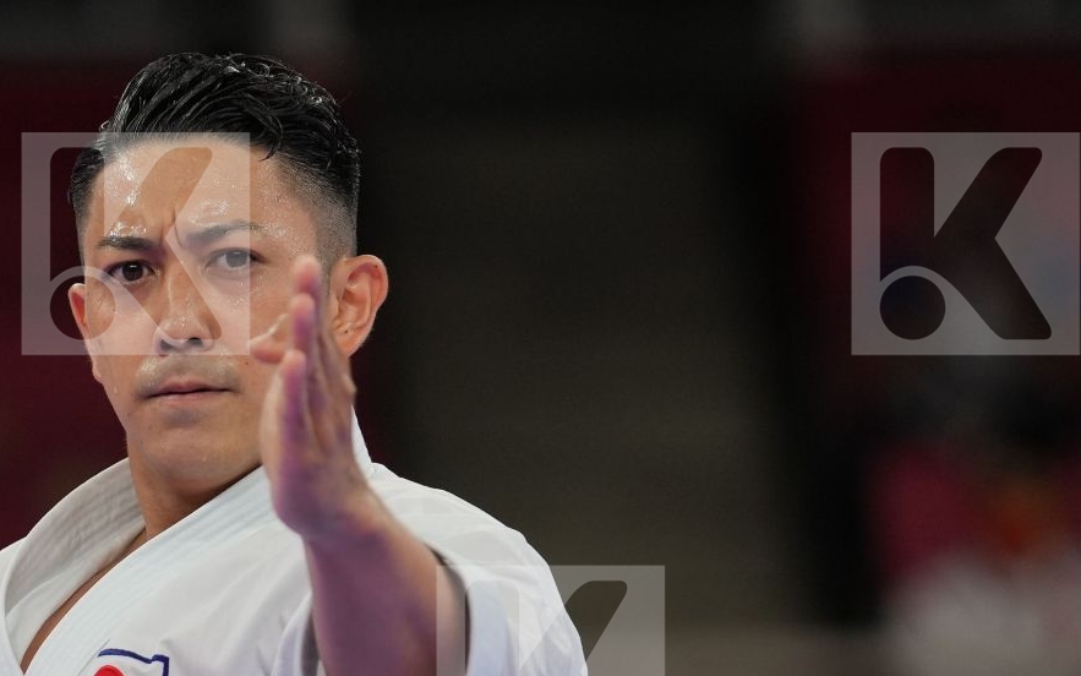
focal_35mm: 623
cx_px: 136
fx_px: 18355
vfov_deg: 2.1
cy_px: 677
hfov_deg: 3.4
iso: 640
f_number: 2.8
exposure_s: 1/1000
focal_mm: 200
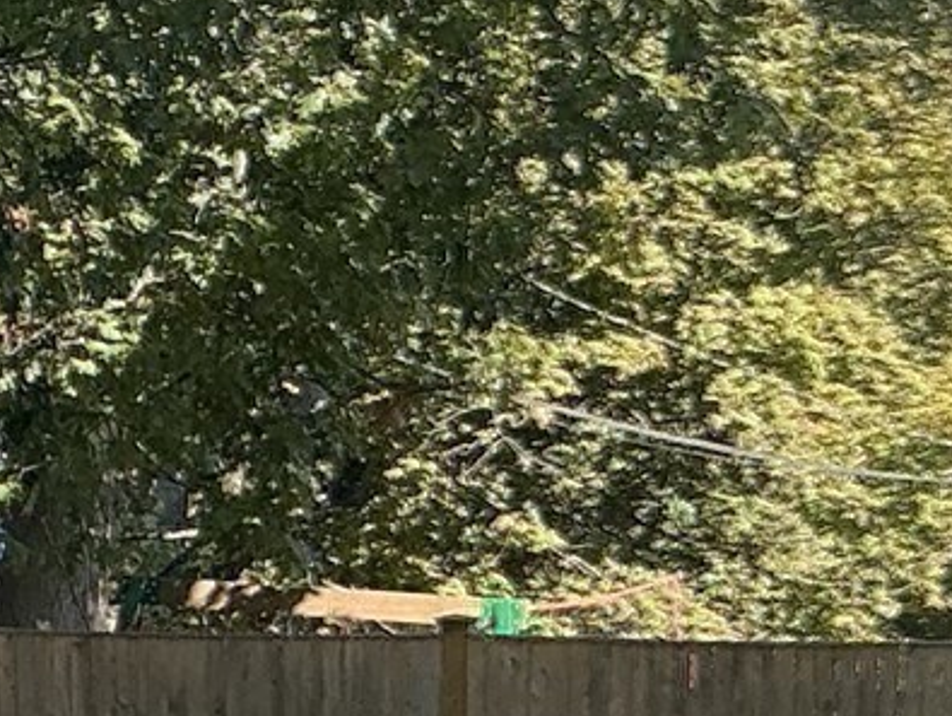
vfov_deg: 9.9
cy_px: 1143
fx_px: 3991
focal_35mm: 145
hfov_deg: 13.5
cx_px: 154
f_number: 1.8
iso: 25
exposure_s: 1/358
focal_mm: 3
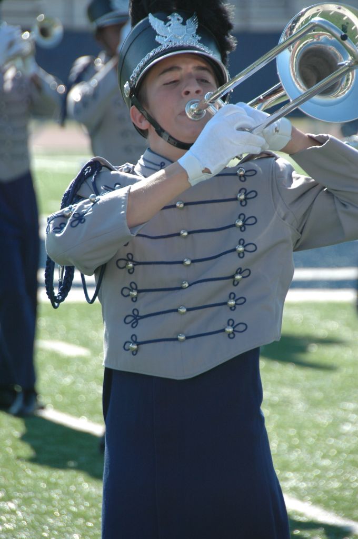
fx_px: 4487
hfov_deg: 4.6
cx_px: 179
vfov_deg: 6.9
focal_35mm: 300
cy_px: 270
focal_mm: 200
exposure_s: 1/400
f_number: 5.6
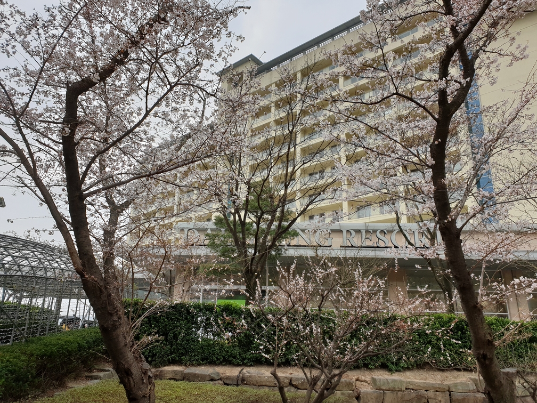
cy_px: 202
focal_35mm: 26
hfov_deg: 67.3
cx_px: 268
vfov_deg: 53.1
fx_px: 403
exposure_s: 1/1103
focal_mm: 4.3
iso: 50
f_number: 2.4
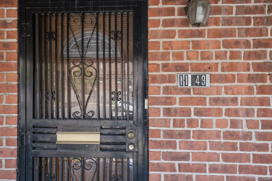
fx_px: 181
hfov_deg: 73.8
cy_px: 90
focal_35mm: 24
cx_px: 136
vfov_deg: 53.1
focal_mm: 24
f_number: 11
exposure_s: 1/30
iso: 200
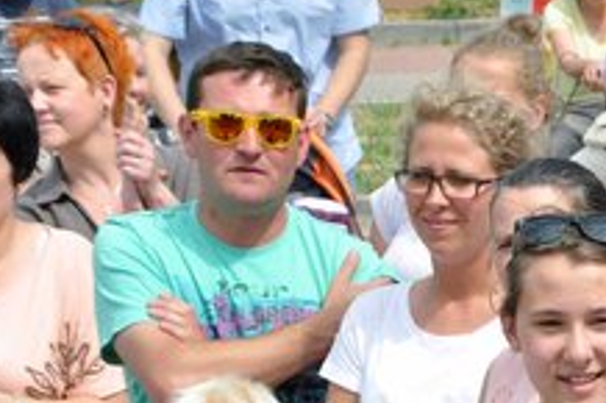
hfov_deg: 5.7
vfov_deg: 3.8
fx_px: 6022
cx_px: 753
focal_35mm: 358
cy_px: 514
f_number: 14
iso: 500
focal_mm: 80
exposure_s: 1/320
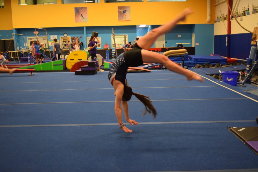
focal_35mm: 42
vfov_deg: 31.9
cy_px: 86
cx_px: 129
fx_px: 301
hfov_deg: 46.4
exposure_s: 1/160
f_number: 4.2
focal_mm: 28
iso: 3200
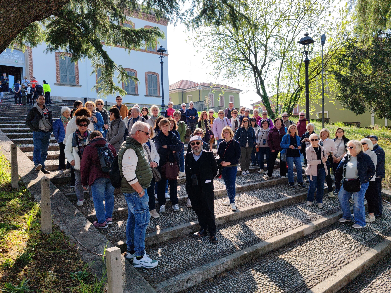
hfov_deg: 65.3
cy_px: 146
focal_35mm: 27
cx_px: 196
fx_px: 305
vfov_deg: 51.4
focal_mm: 6.12
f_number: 1.9
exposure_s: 1/360
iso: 50
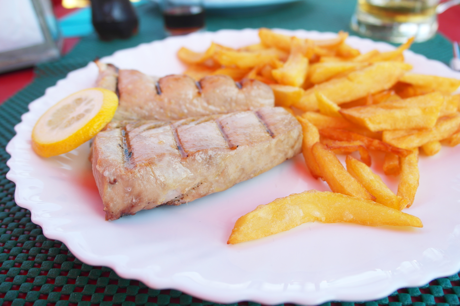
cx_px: 230
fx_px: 383
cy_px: 153
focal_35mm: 30
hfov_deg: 61.9
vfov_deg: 43.6
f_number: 4.5
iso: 100
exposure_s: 1/125
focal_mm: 20
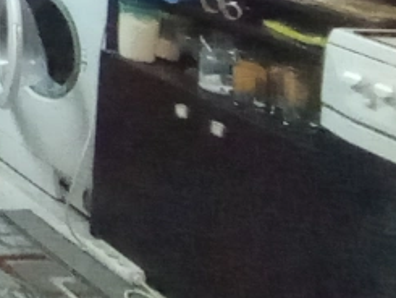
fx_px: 996
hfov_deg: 14.5
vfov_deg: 14.5
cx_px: -561
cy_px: -266
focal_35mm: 87
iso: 1109
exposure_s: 1/25
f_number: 2.2
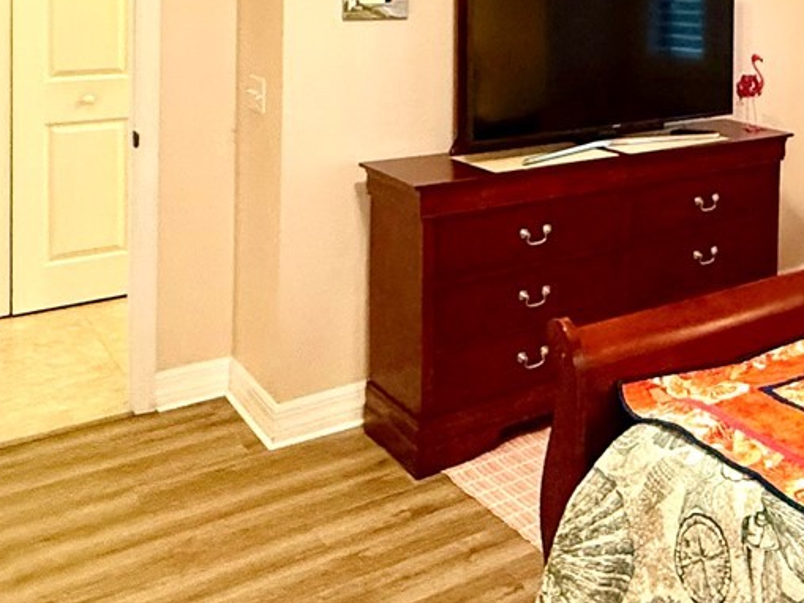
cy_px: -8
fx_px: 1022
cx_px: 886
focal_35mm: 44
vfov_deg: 30.4
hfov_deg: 36.3
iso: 400
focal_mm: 2.22
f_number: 2.2
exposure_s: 1/60
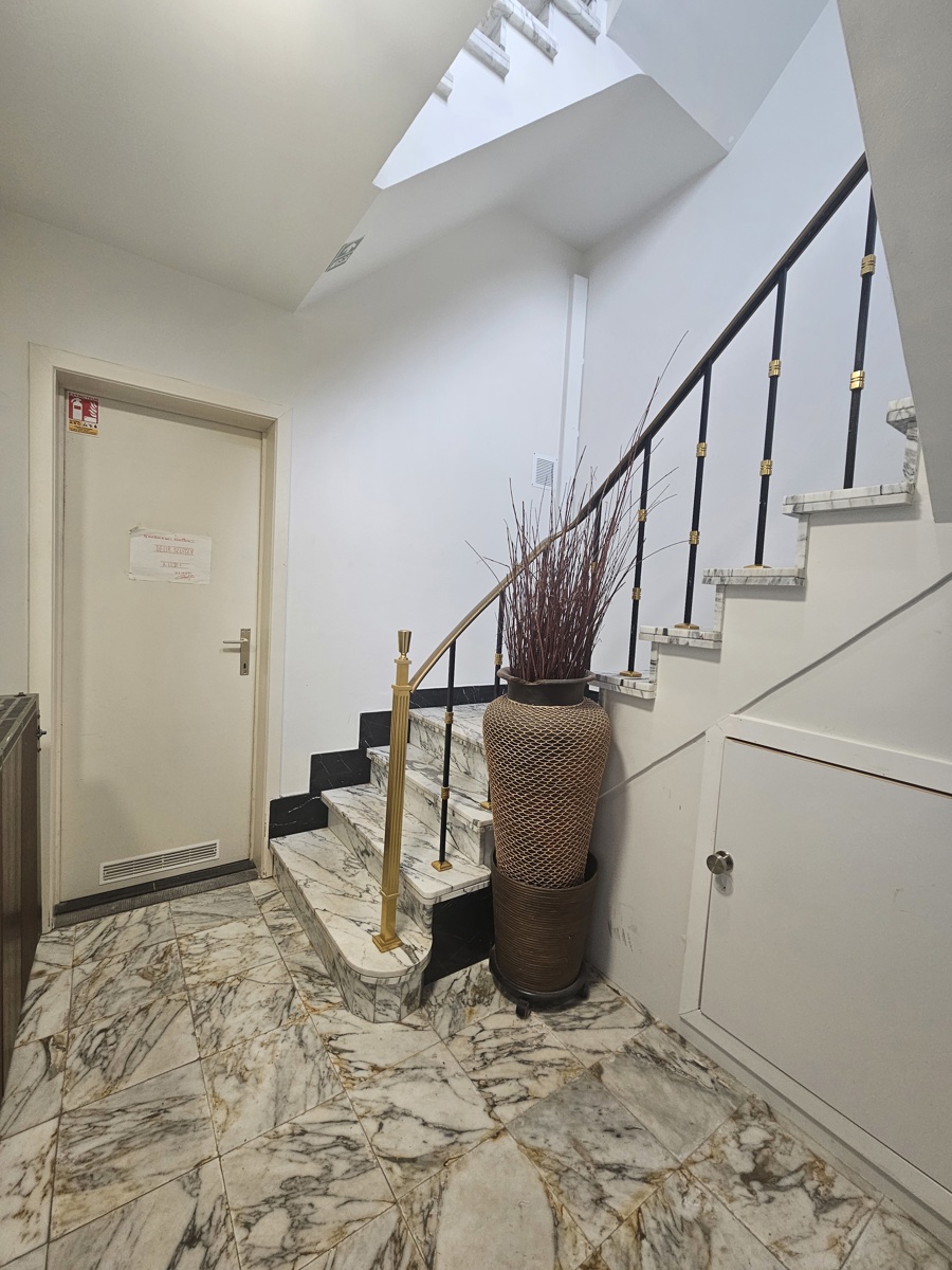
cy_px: 635
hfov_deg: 89.9
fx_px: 477
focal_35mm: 13
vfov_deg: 106.2
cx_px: 476
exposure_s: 1/50
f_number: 2.2
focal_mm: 2.2
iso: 80
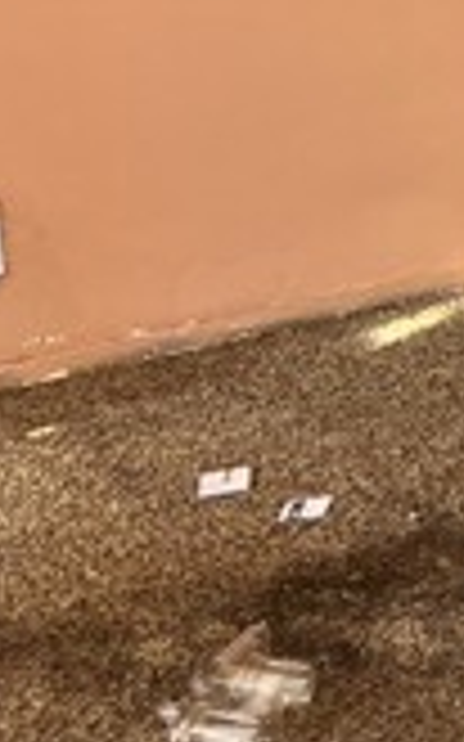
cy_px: -40
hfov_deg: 9.5
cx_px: 1387
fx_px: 2167
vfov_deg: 18.8
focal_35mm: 107
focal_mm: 5.7
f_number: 1.5
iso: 100
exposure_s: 1/121
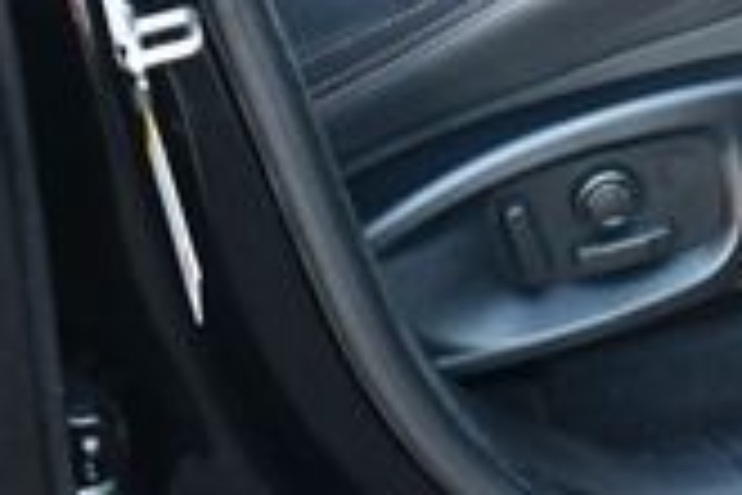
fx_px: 2885
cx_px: 818
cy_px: -414
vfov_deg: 9.3
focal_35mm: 140
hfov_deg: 14.3
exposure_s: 1/160
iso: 800
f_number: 3.5
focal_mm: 18
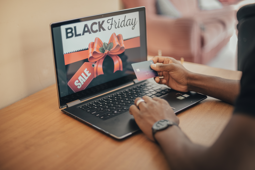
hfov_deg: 39.6
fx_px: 354
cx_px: 128
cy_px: 85
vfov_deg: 27.0
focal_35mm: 50
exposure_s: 1/80
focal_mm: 50
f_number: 1.4
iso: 400
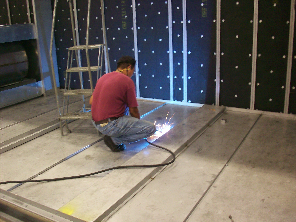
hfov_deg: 50.1
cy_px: 111
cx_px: 148
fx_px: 316
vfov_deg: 38.7
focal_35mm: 37
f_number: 2.8
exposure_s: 1/8.57
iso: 160
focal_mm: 6.2
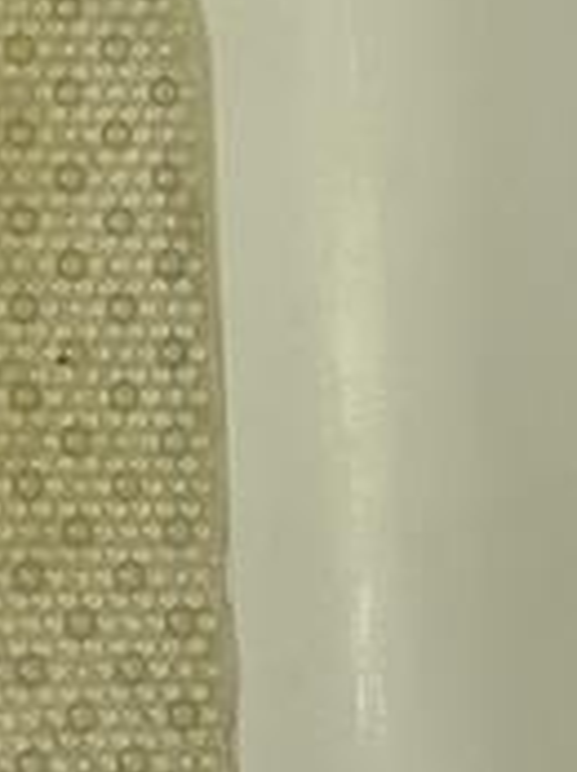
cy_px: 319
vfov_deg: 17.1
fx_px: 2562
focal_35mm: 115
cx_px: 173
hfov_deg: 12.8
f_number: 1.5
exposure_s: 1/60
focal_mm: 5.7
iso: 200
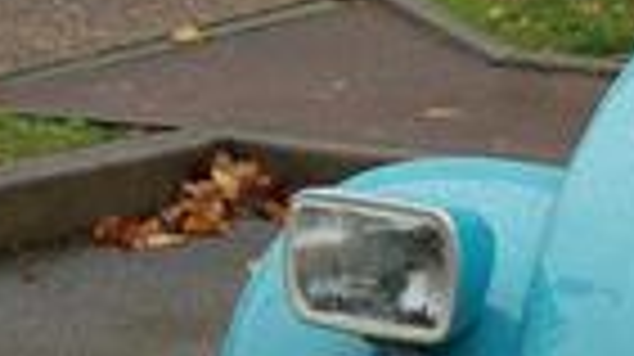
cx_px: 848
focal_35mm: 281
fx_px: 4714
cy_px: 288
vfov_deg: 4.3
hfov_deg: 7.6
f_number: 5.6
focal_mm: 35
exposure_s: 1/125
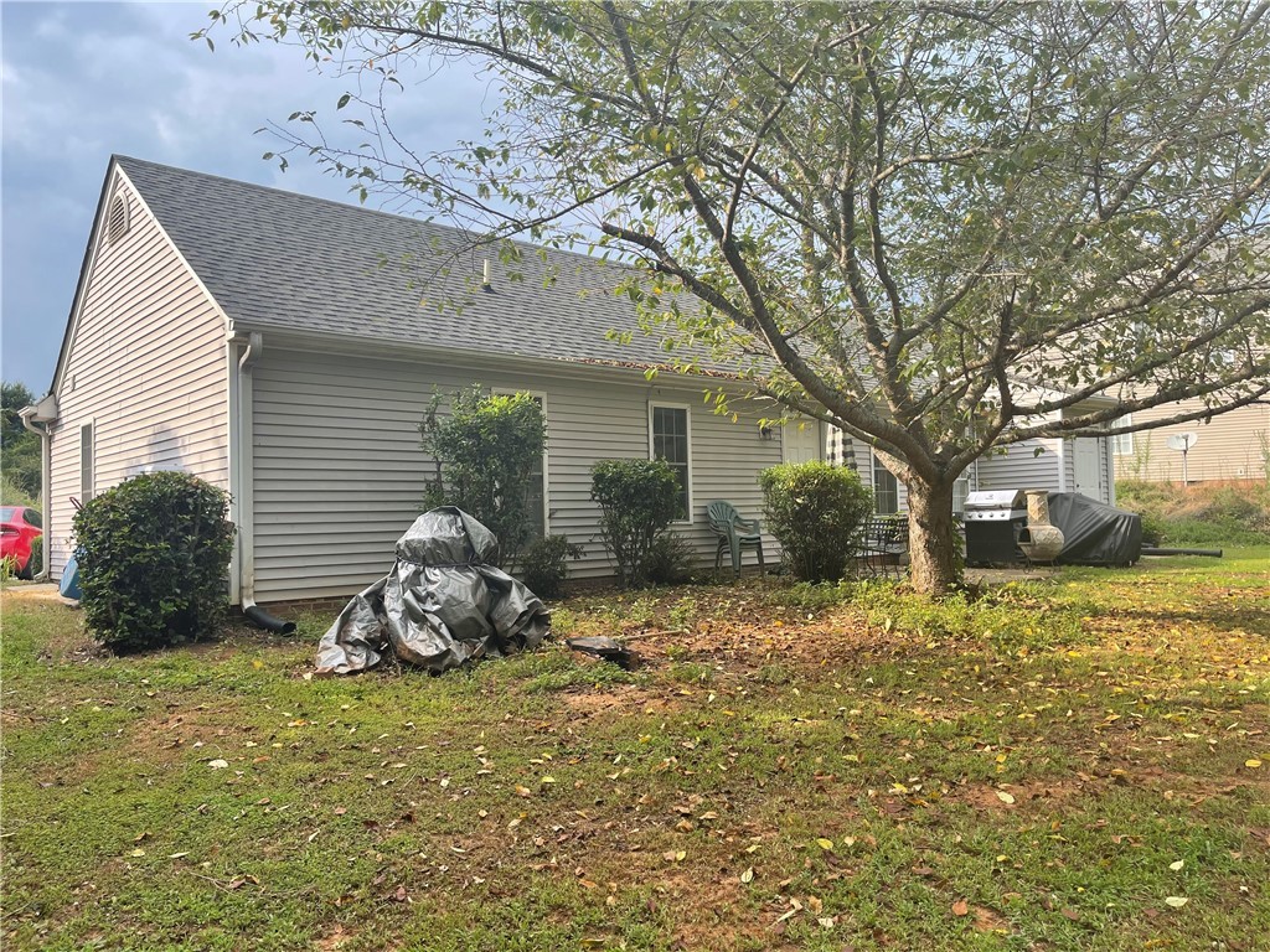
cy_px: 476
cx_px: 635
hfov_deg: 67.3
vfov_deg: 53.1
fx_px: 954
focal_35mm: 26
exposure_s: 1/867
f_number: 1.6
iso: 32
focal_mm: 5.1
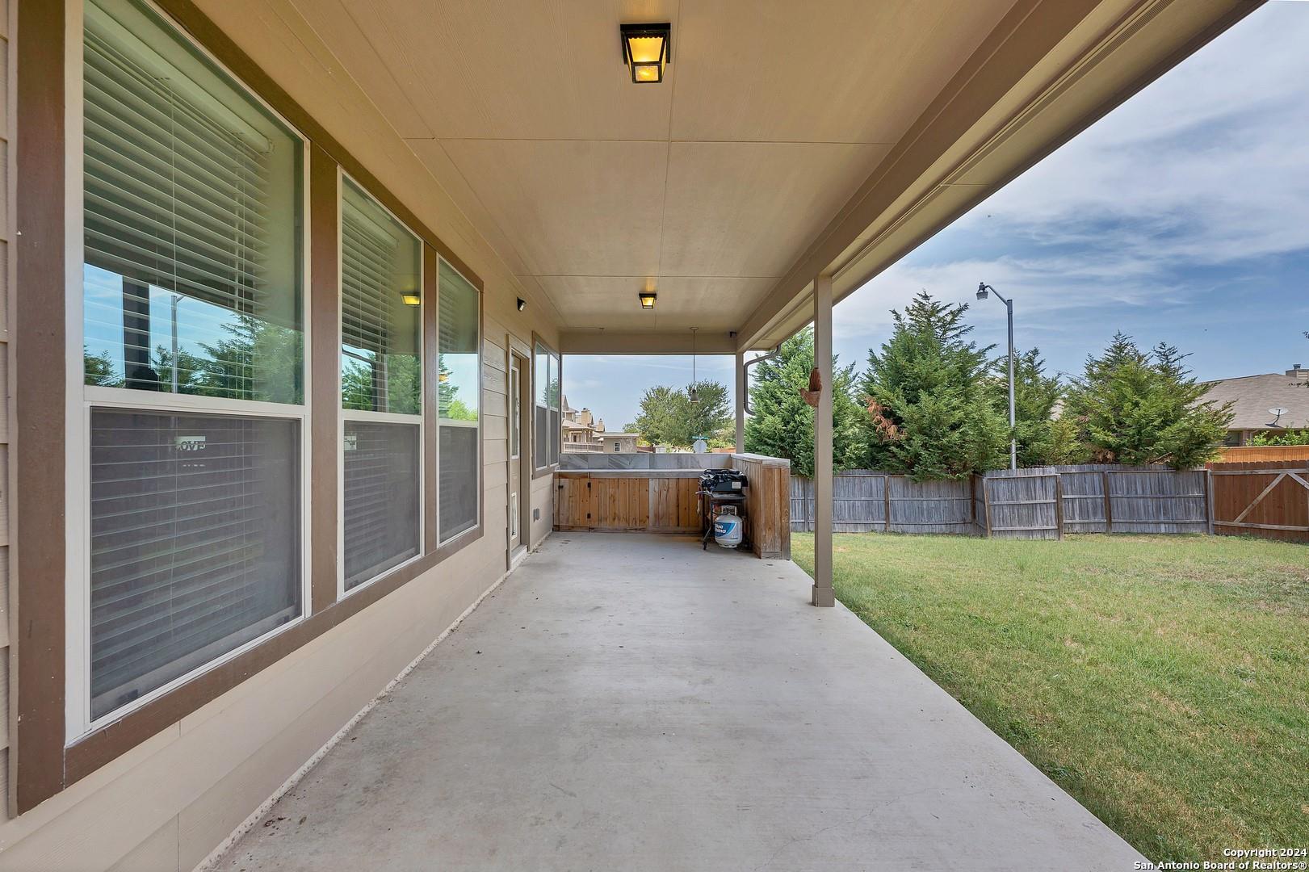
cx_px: 654
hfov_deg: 104.3
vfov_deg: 81.2
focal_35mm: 14
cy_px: 436
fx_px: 509
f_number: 7.1
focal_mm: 14
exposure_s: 1/80
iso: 100
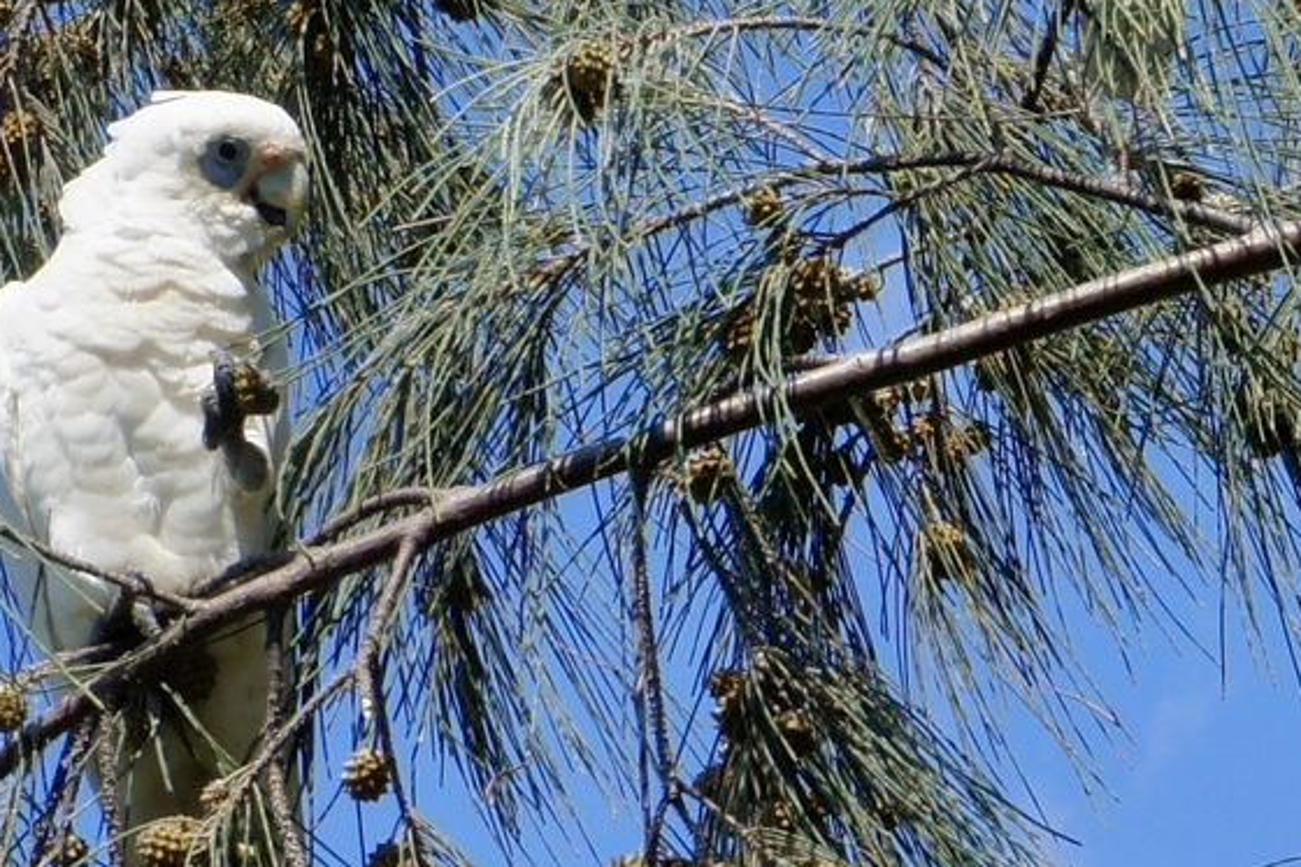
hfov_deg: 12.2
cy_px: 189
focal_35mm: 168
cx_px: 941
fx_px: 6070
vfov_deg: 8.2
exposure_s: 1/250
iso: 200
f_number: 13
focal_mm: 55
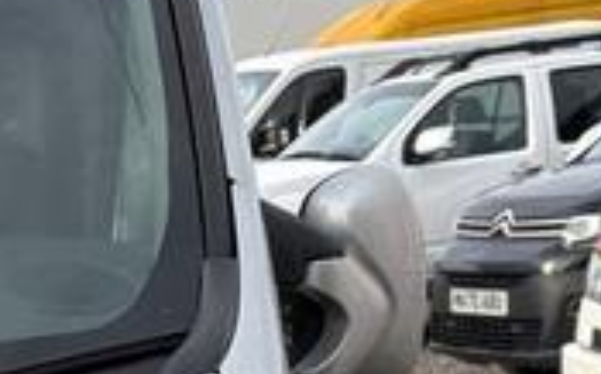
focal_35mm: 141
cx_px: -230
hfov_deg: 14.1
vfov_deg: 8.6
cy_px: 827
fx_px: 2307
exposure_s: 1/1263
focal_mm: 5.96
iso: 50
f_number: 1.6
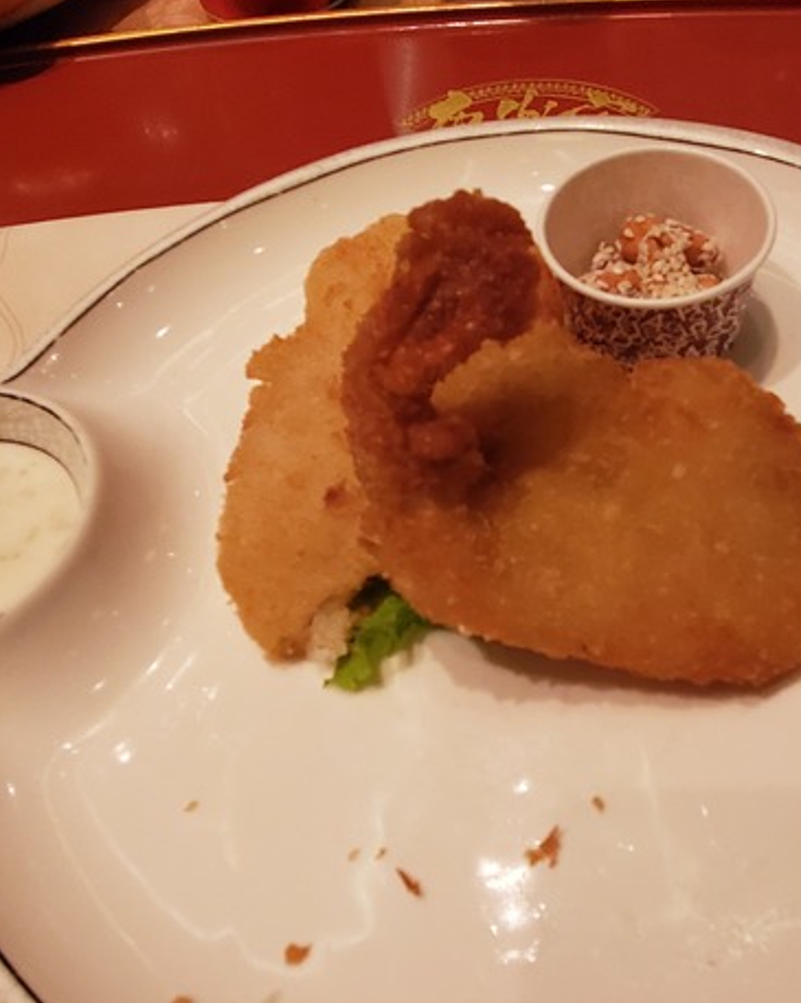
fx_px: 890
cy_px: 546
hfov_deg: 46.9
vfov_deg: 58.7
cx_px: 588
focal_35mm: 30
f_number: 2.2
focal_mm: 1.8
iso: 640
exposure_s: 1/33
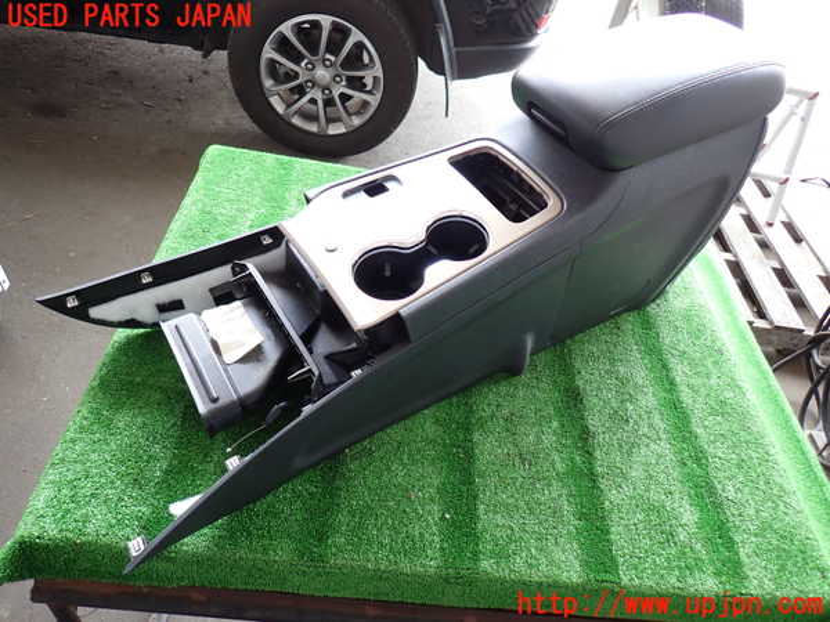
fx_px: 599
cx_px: 415
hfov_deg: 69.4
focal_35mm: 25
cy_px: 311
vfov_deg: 54.9
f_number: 2
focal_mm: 4.5
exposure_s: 1/60
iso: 125
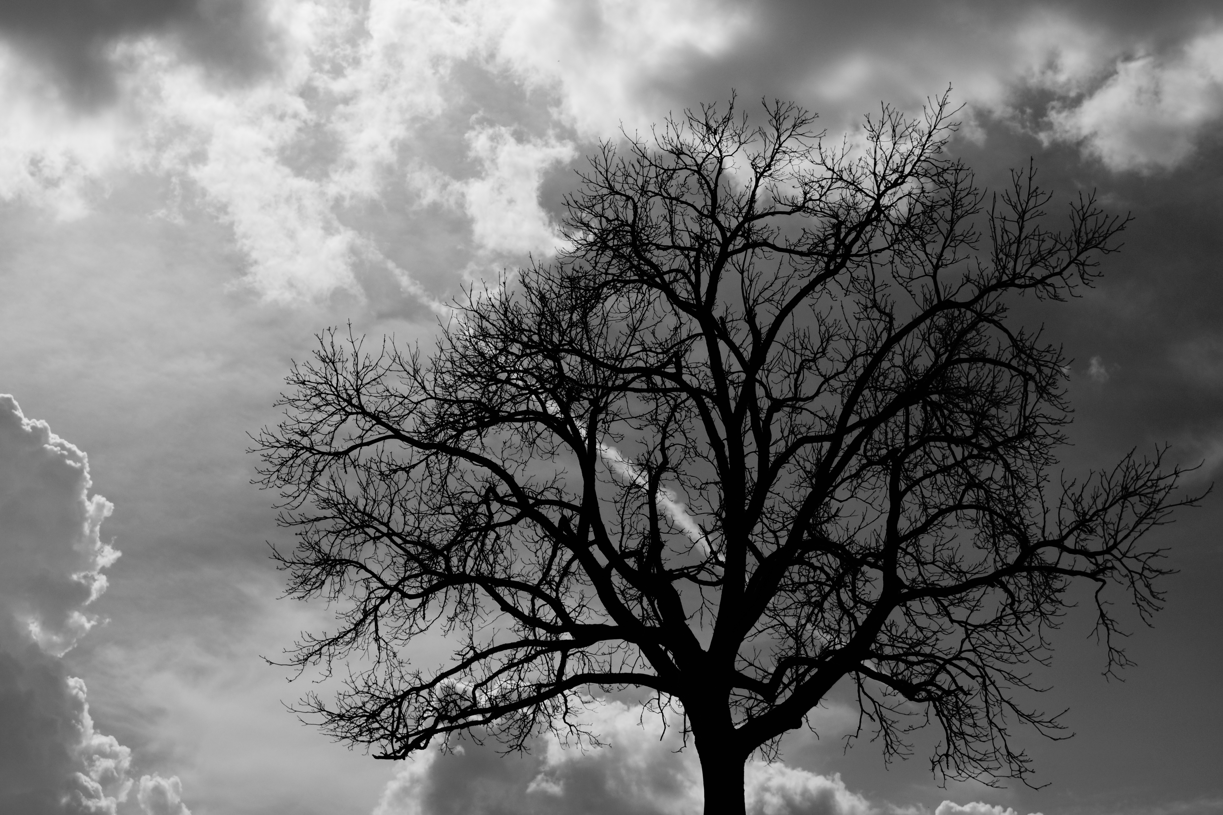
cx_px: 612
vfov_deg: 22.6
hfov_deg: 33.4
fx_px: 2038
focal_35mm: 60
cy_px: 408
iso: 100
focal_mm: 40
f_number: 5.6
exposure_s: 1/4000
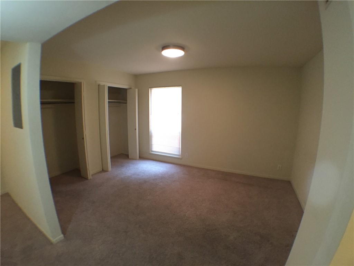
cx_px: 177
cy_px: 133
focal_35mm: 29
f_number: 2.2
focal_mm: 4.15
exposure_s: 1/30
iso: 320
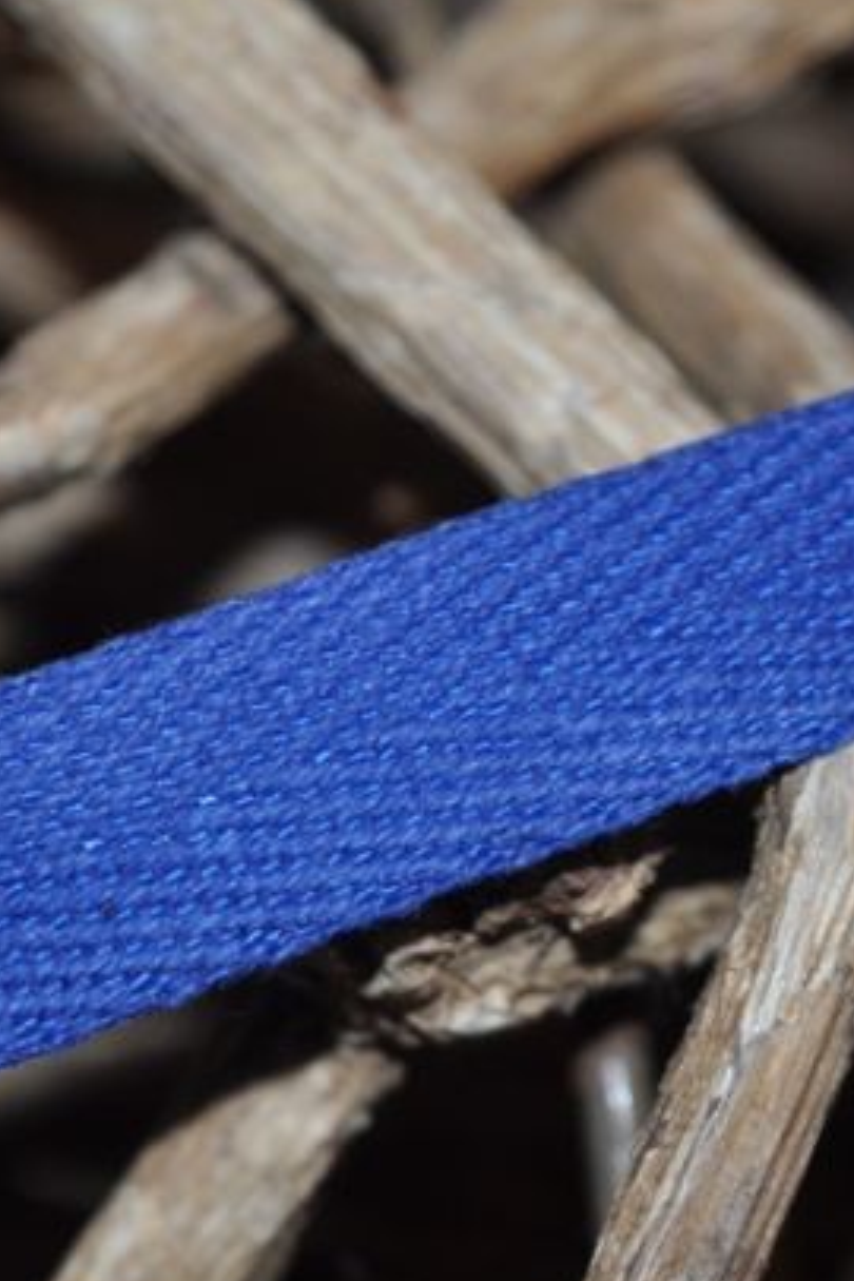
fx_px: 5479
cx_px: 683
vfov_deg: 13.3
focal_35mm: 154
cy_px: 694
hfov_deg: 8.9
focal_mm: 52
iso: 220
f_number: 5.6
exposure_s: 1/60
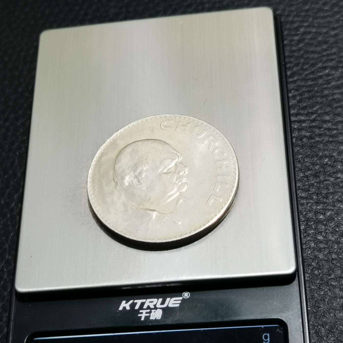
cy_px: 197
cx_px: 173
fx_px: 762
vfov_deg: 25.3
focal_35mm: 68
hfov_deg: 25.4
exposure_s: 1/100
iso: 125
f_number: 1.9
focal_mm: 6.67
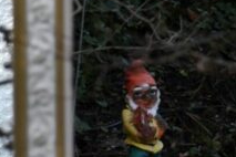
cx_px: 148
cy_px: 92
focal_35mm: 930
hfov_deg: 2.2
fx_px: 6096
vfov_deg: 1.5
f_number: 6
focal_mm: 210
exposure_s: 1/250
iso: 1000
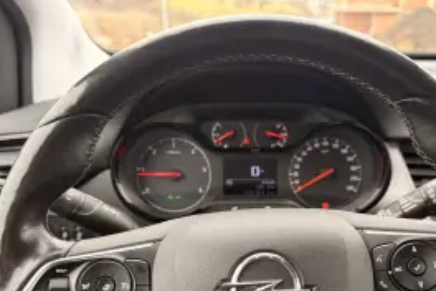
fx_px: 412
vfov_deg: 38.0
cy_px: 217
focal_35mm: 34
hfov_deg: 55.6
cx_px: 251
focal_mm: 6.76
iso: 160
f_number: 1.78
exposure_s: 1/121
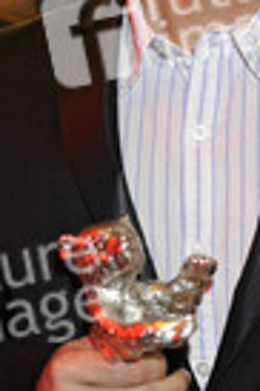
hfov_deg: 13.6
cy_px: 163
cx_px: 271
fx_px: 1075
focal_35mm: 99
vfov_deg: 20.6
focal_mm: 34
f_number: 3.2
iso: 2500
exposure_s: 1/30
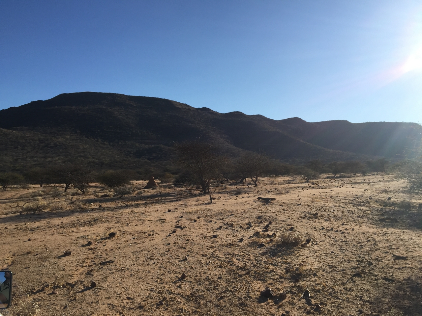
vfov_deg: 48.2
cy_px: 158
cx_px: 211
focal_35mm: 29
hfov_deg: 61.7
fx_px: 354
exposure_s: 1/2326
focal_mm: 4.15
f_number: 2.2
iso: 32
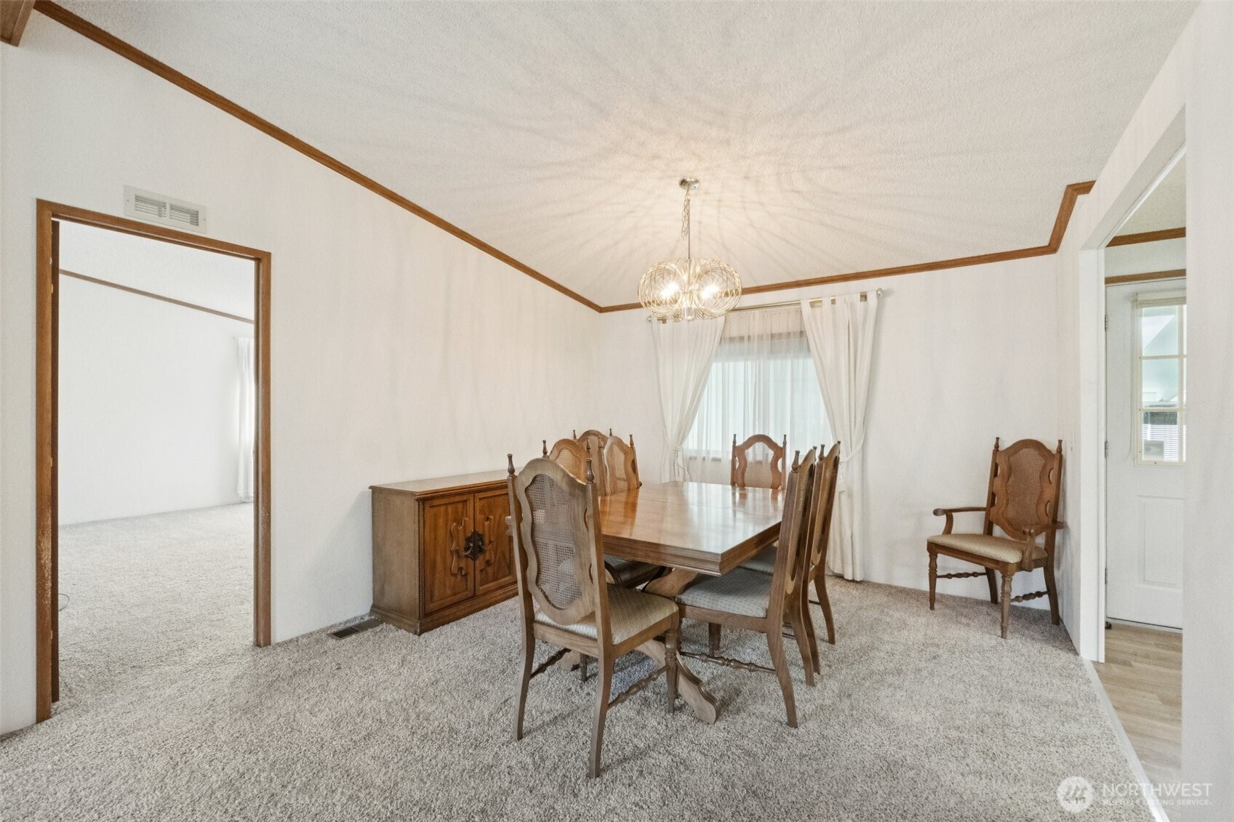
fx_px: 514
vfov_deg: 77.3
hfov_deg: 100.4
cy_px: 411
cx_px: 617
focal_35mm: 15
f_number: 9
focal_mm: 10
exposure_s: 1/30
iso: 3200
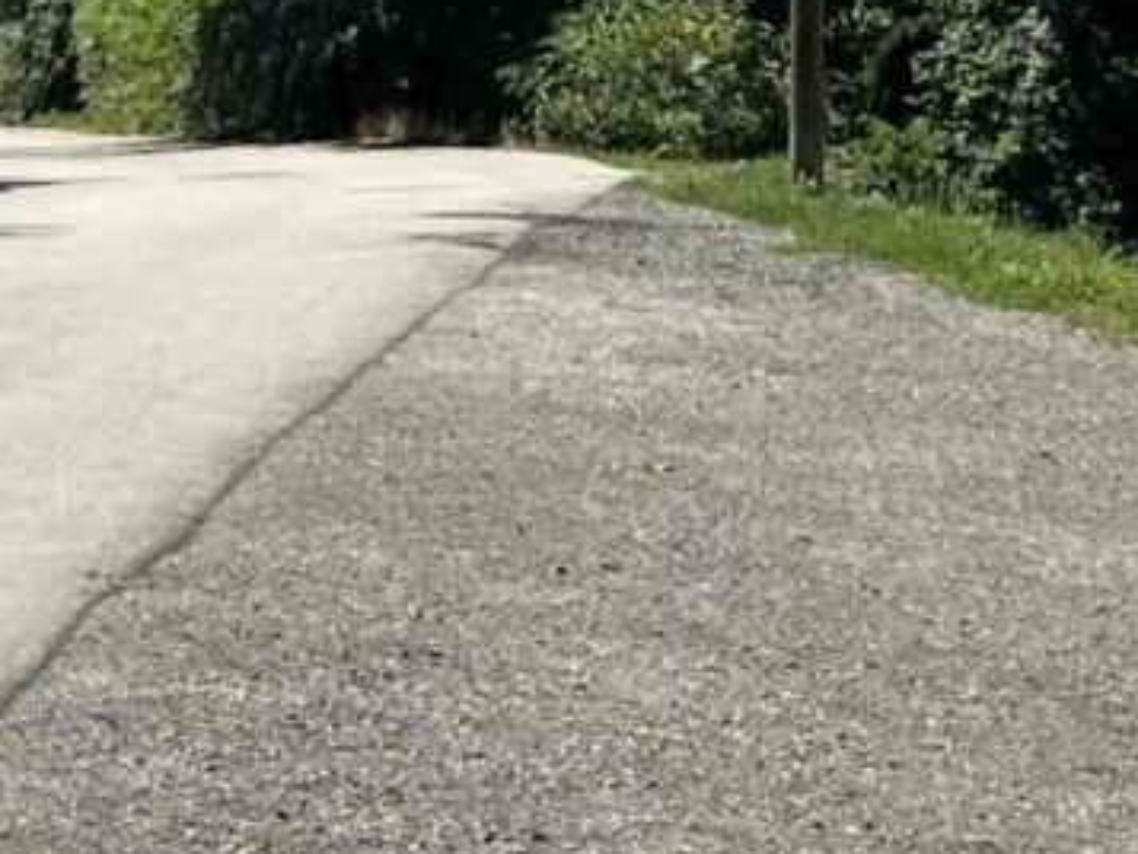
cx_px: -434
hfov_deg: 11.1
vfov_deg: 8.6
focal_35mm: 172
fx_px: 5656
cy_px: 6
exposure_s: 1/5525
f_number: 1.78
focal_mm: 6.86
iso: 80
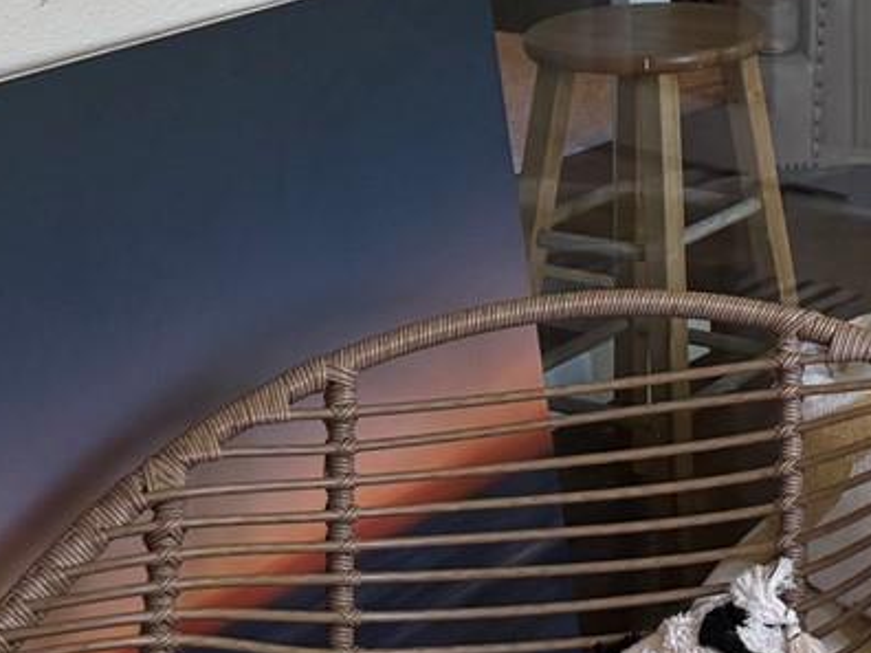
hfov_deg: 17.7
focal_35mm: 97
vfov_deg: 14.4
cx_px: 1381
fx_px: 2441
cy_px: -284
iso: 160
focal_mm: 6.76
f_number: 1.78
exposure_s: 1/120
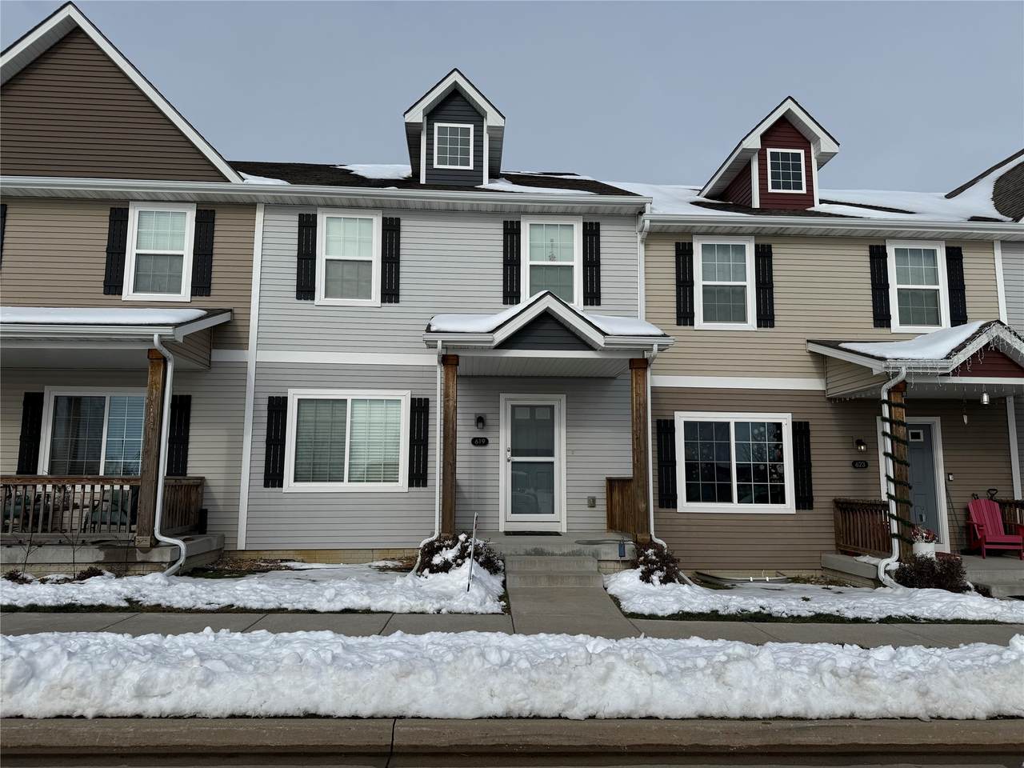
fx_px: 710
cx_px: 512
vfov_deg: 56.8
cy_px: 384
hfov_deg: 71.6
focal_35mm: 24
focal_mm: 6.76
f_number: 1.78
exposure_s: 1/10309
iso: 80
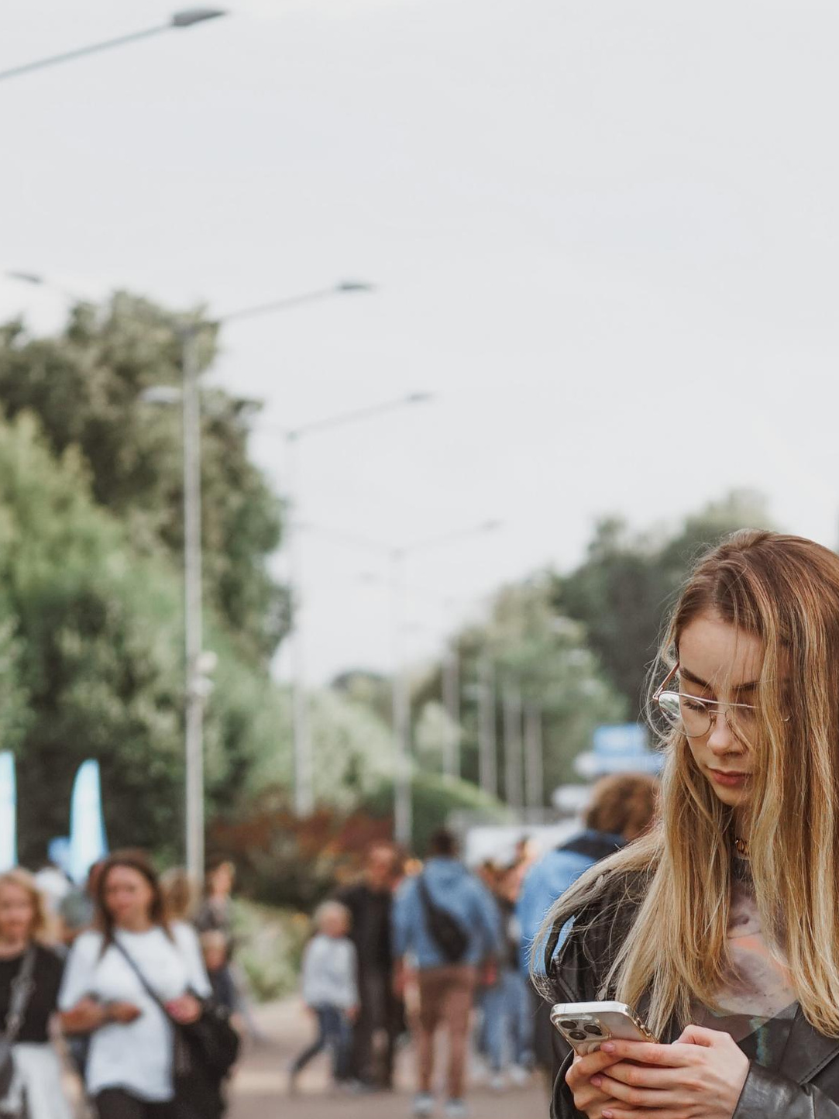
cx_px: 803
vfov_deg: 10.8
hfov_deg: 8.3
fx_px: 5785
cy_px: 1357
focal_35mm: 179
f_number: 4
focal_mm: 70
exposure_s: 1/400
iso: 250
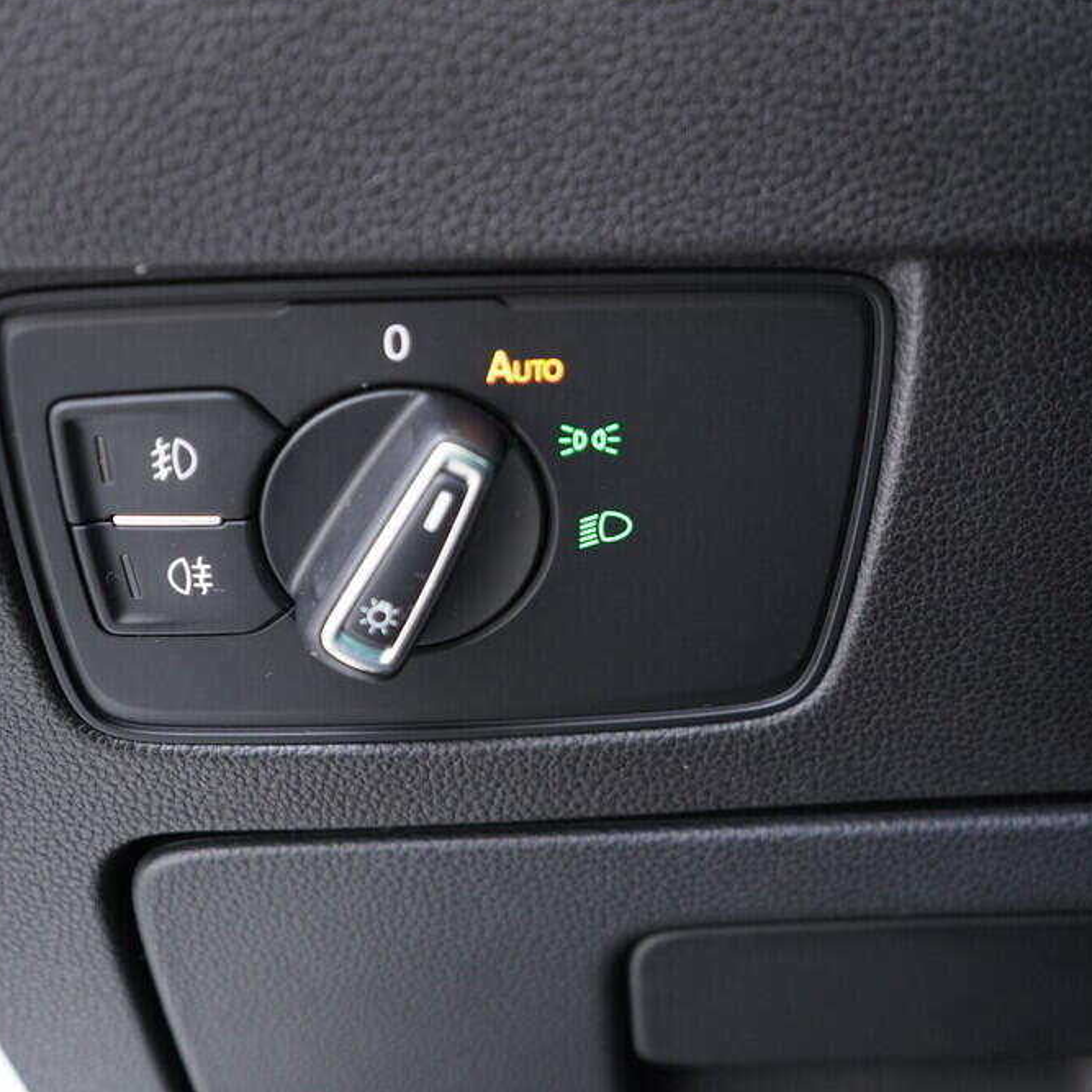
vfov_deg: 36.1
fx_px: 1677
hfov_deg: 36.0
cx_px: 509
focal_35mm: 47
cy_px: 553
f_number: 2.8
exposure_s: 1/40
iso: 640
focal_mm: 24
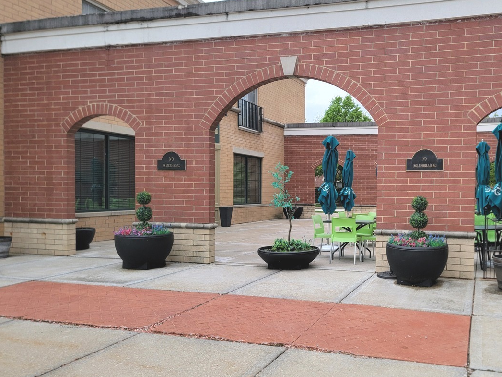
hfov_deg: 54.0
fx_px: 479
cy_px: 193
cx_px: 343
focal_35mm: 33
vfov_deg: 42.9
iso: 32
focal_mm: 6.7
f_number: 1.8
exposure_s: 1/120
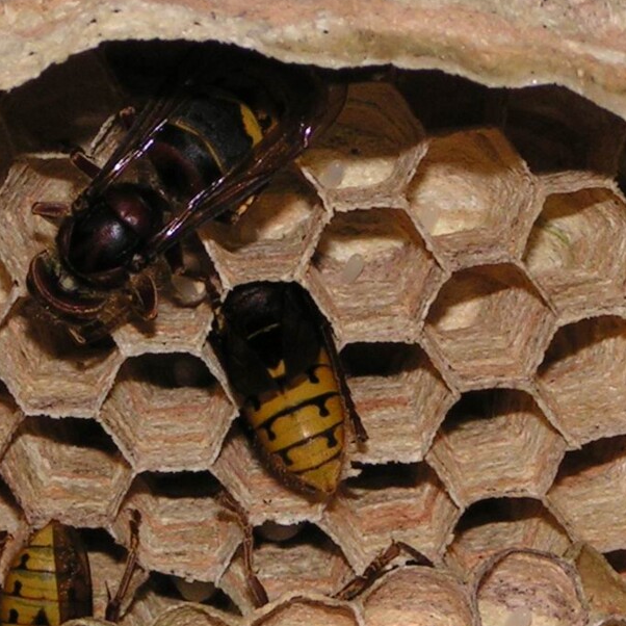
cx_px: 249
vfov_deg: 6.3
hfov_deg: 6.3
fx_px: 5667
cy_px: 504
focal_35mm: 277
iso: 100
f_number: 5.6
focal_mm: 20
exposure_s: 1/160
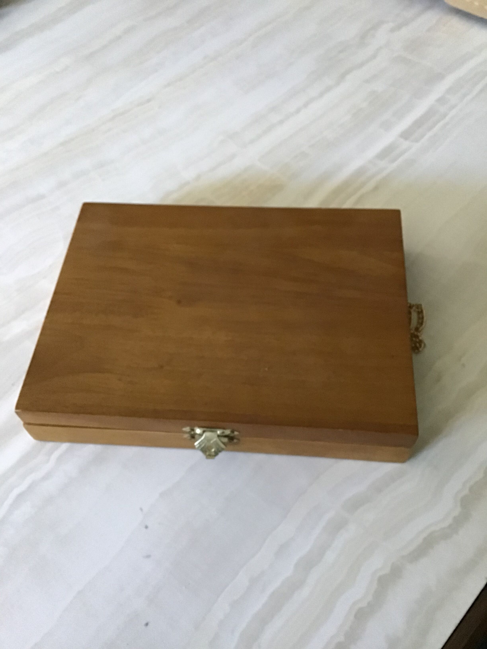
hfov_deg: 45.4
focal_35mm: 31
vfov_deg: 58.4
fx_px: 582
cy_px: 324
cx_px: 244
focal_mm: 3.3
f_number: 2.4
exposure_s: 1/25
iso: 200
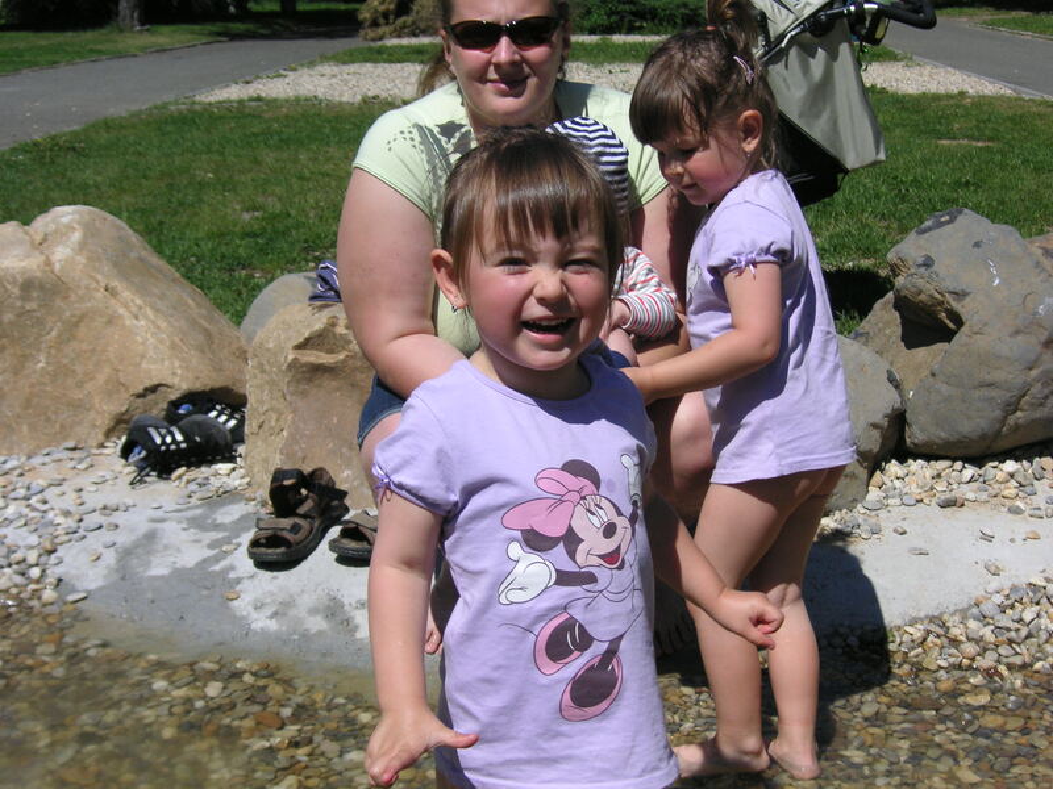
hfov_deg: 36.2
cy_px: 394
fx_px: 1612
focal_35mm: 53
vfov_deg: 27.5
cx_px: 526
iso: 50
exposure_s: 1/180
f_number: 9.5
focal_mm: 8.9
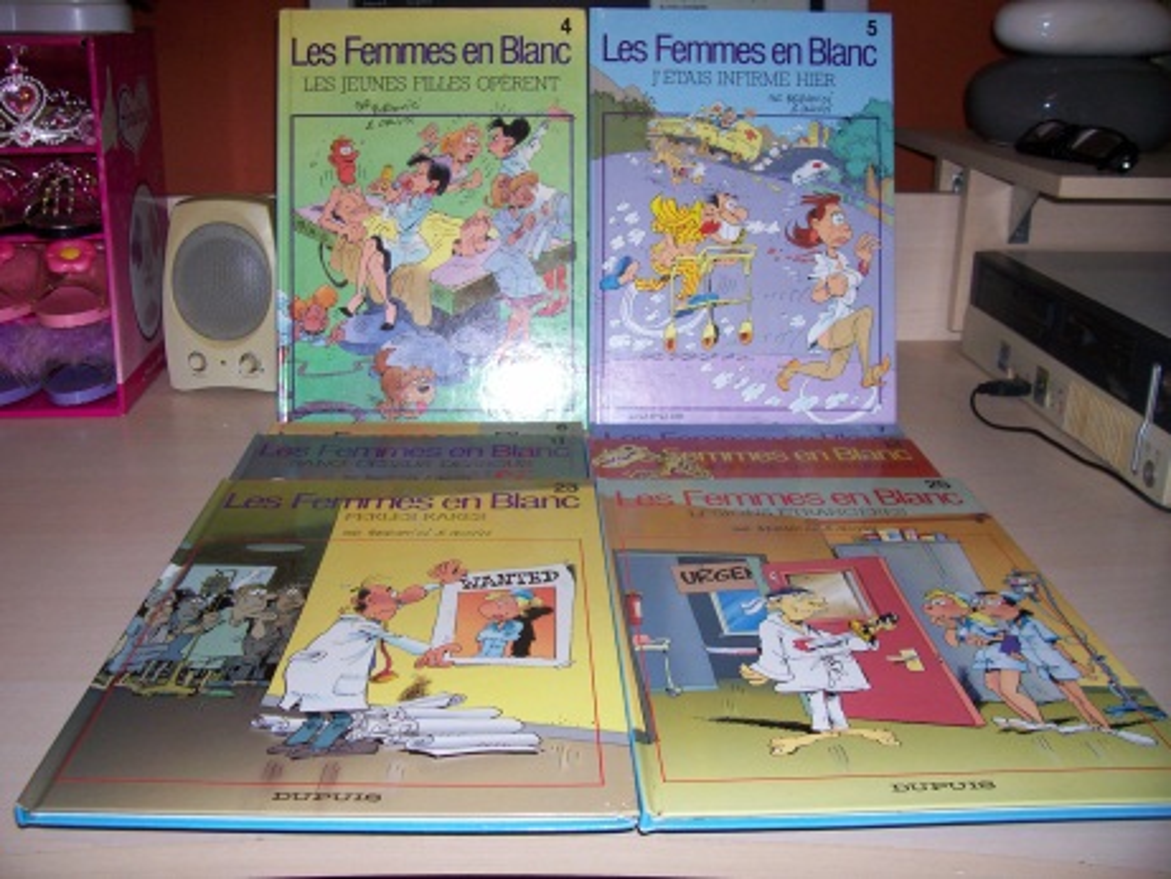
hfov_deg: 53.9
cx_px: 586
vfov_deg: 41.8
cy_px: 440
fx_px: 1150
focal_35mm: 34
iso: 80
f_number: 2.7
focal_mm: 5.6
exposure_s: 1/64
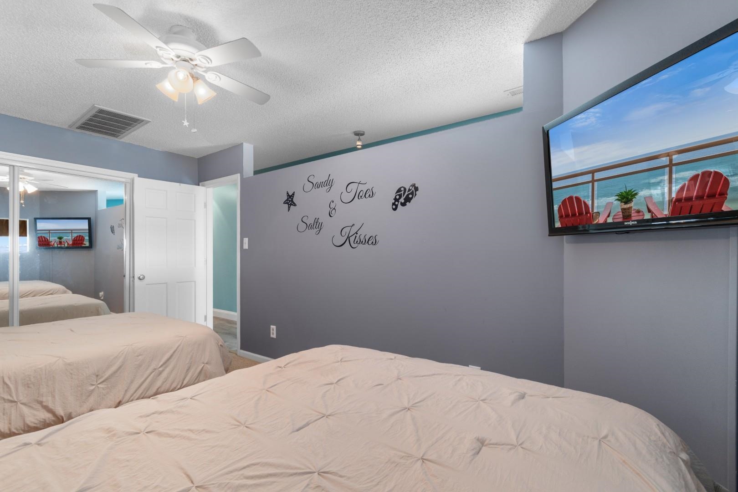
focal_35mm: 15
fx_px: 307
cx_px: 369
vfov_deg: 77.3
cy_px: 246
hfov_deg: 100.4
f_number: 4.5
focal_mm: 10
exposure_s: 1/6
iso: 100
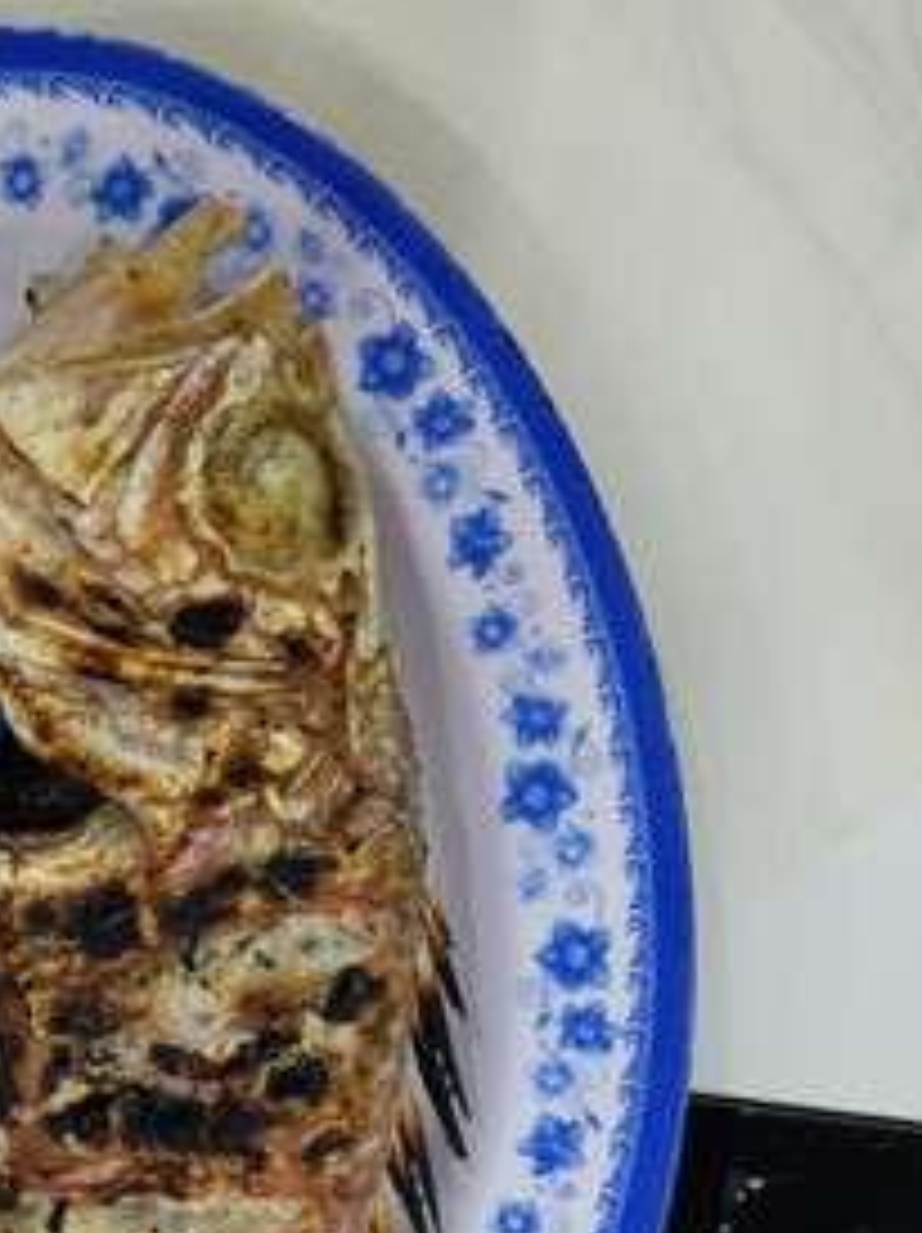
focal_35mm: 53
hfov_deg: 26.8
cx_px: 137
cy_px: 945
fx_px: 1885
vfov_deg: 35.3
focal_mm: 4.22
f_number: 1.8
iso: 200
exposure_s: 1/33.3
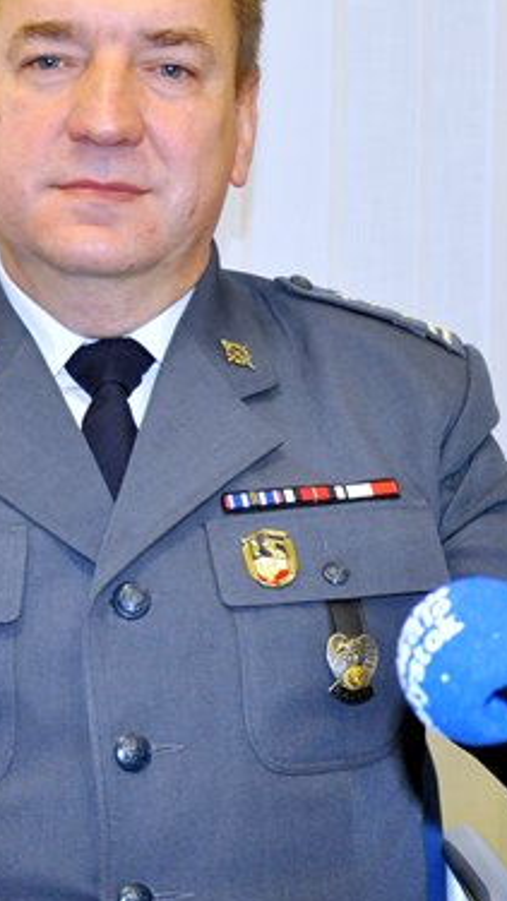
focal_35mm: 87
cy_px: 438
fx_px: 2079
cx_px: 214
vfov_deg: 24.5
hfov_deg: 13.9
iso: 800
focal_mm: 26
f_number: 4
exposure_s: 1/60
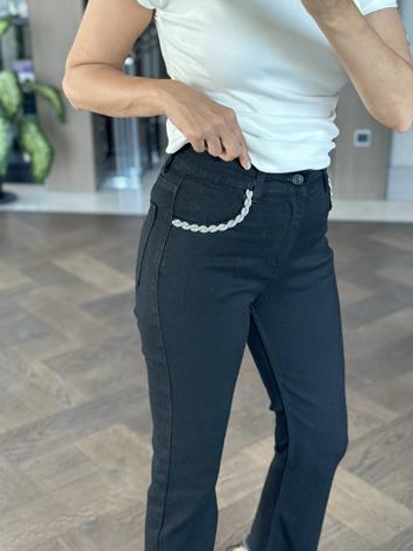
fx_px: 828
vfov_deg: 36.8
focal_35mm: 52
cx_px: 222
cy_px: 291
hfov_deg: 28.0
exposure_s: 1/60
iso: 160
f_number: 1.78
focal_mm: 6.86
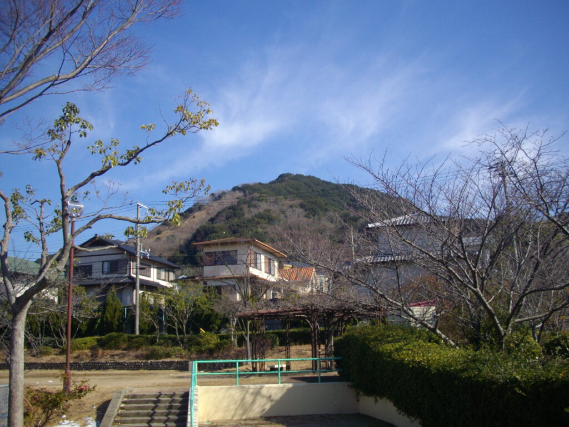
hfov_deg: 50.1
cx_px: 284
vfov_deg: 38.7
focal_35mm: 37
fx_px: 608
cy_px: 214
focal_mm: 6.2
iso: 100
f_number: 5.6
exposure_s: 1/400
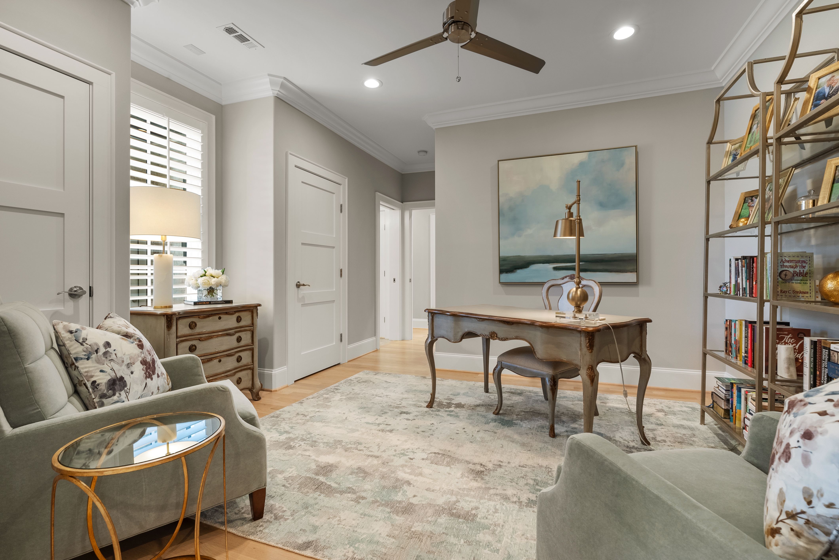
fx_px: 373
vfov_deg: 73.8
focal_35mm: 16
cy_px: 280
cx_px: 420
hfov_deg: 96.7
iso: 250
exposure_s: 1/3
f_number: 8
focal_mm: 16
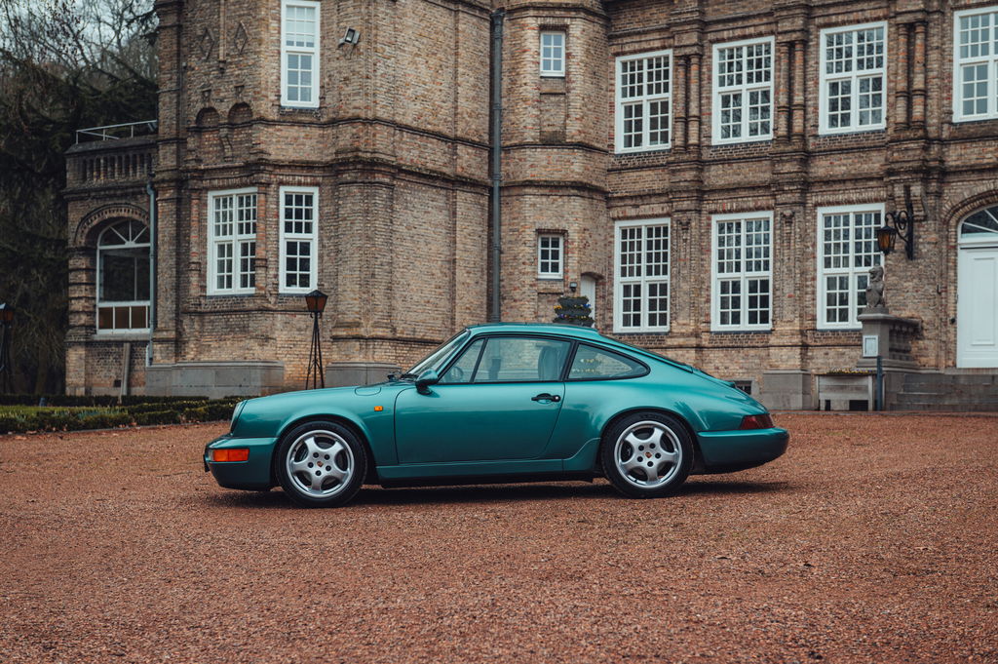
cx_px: 499
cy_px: 332
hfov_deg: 34.5
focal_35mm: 58
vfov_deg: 23.3
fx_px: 1607
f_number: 4.5
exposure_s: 1/160
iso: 400
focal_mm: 58
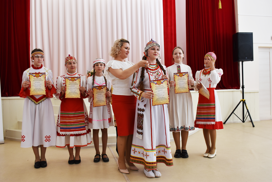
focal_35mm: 34
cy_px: 91
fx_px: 261
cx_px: 136
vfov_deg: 38.4
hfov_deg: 55.1
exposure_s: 1/125
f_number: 5.6
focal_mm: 23
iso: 400
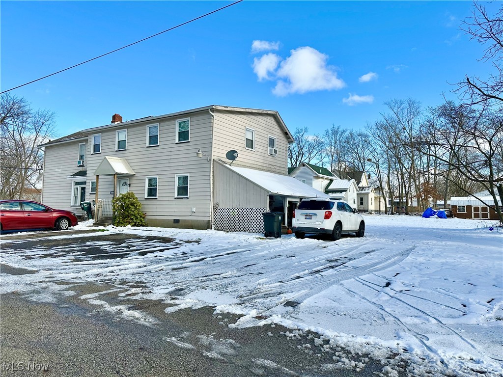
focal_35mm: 24
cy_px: 188
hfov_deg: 71.6
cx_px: 252
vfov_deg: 56.8
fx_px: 349
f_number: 1.78
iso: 80
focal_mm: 6.86
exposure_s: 1/4348
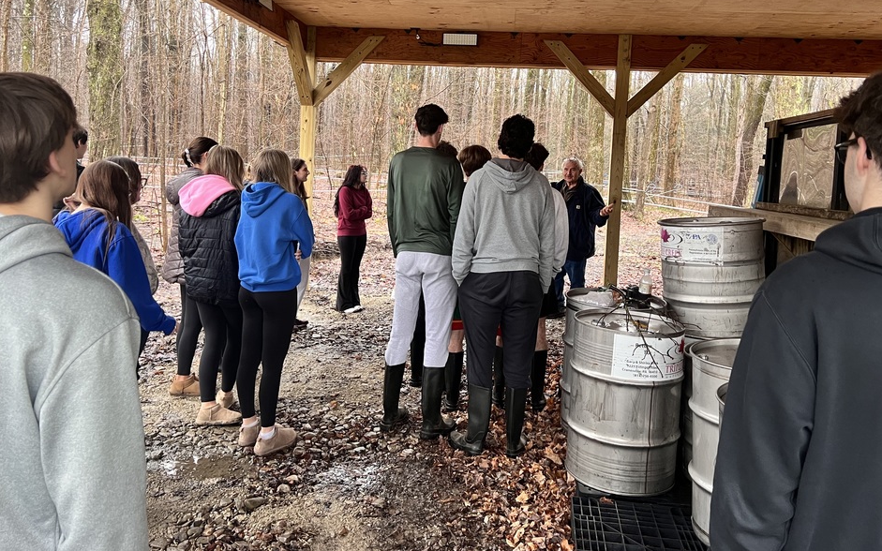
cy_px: 200
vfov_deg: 41.5
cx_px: 433
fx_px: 721
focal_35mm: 30
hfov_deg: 62.9
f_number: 1.5
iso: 160
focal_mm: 5.7
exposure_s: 1/60
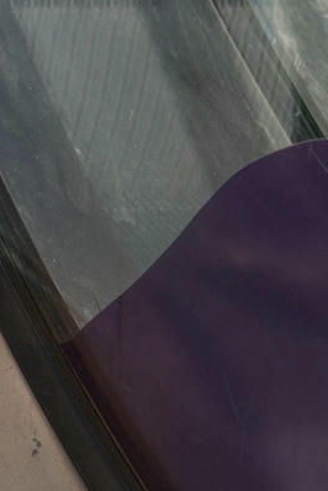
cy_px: -581
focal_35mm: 188
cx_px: -560
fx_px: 2565
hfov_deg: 6.8
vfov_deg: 9.9
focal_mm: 24
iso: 100
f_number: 2.8
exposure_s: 1/1600
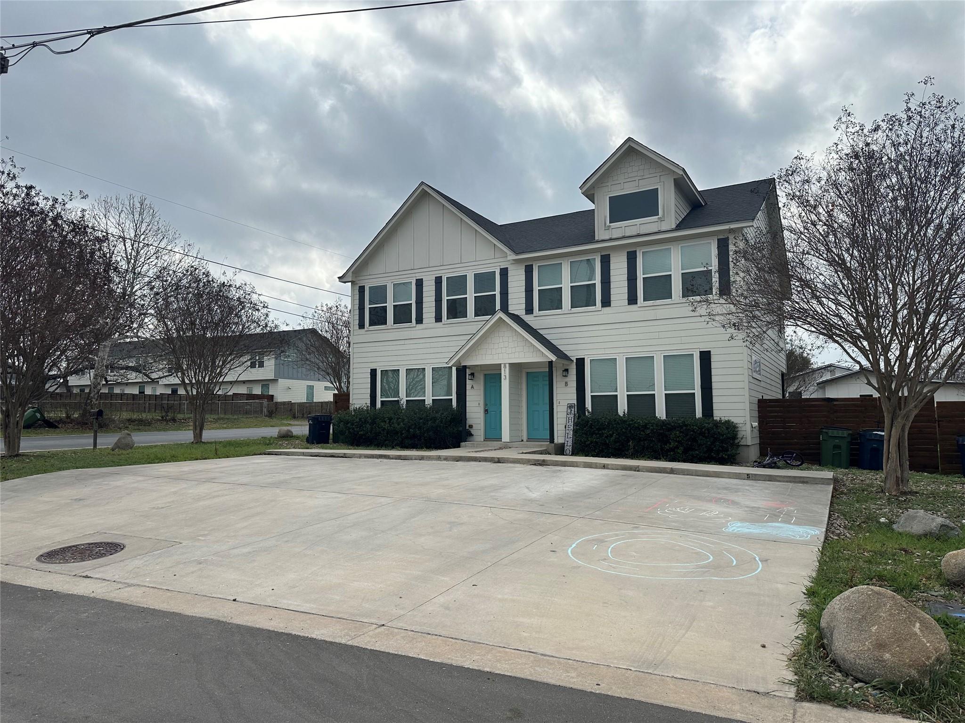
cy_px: 362
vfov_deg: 56.8
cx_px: 482
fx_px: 669
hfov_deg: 71.6
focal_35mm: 24
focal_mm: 6.86
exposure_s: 1/8197
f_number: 1.78
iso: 80
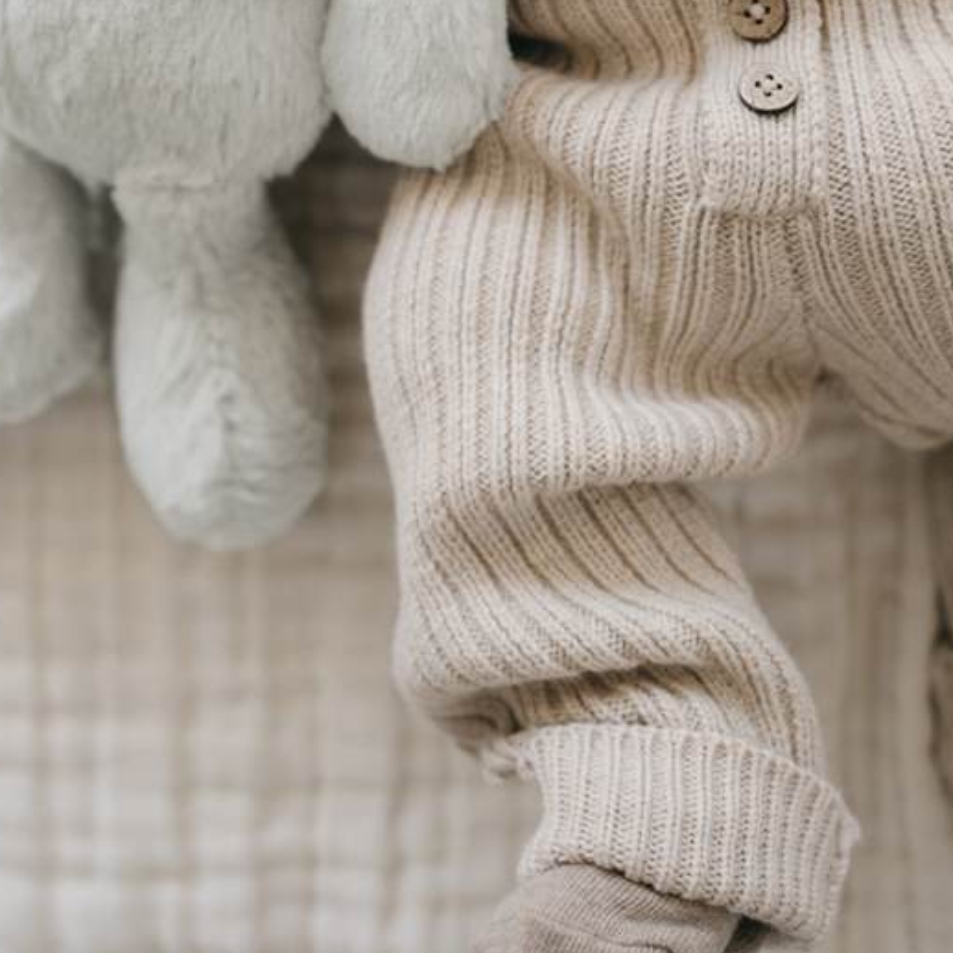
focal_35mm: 69
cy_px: 35
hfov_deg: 24.9
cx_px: 358
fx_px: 2149
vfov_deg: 24.1
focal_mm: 35
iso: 320
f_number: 2.8
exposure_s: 1/200
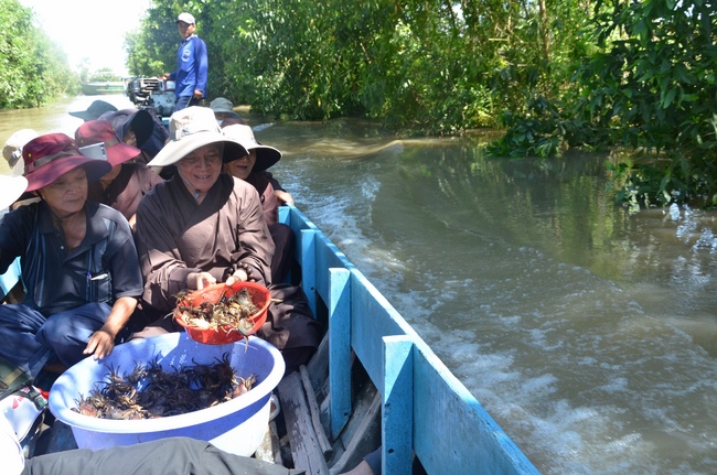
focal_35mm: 36
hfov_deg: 53.2
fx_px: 716
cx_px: 358
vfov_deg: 36.7
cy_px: 238
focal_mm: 24
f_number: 10
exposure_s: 1/400
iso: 1000
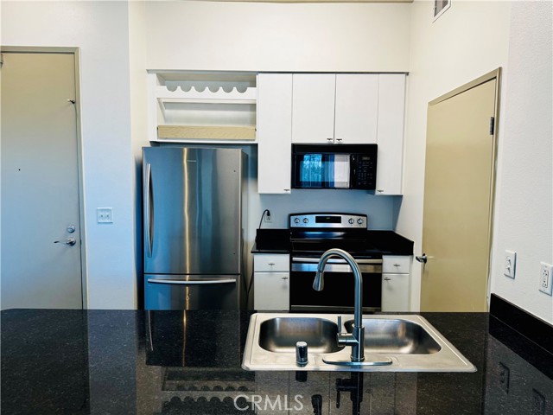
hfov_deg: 71.6
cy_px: 208
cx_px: 276
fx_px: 383
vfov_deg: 56.8
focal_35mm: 24
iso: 160
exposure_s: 1/120
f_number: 1.78
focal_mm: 6.76
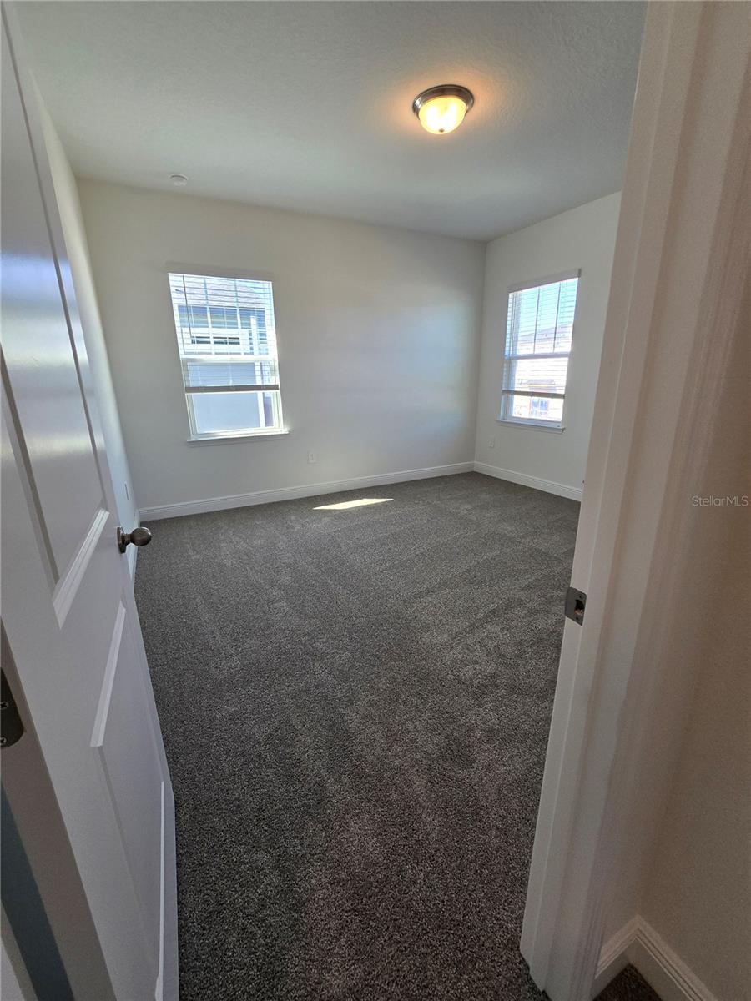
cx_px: 376
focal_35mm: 13
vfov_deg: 106.2
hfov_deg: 89.9
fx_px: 376
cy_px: 500
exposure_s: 1/120
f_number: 2.2
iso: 80
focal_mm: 2.2
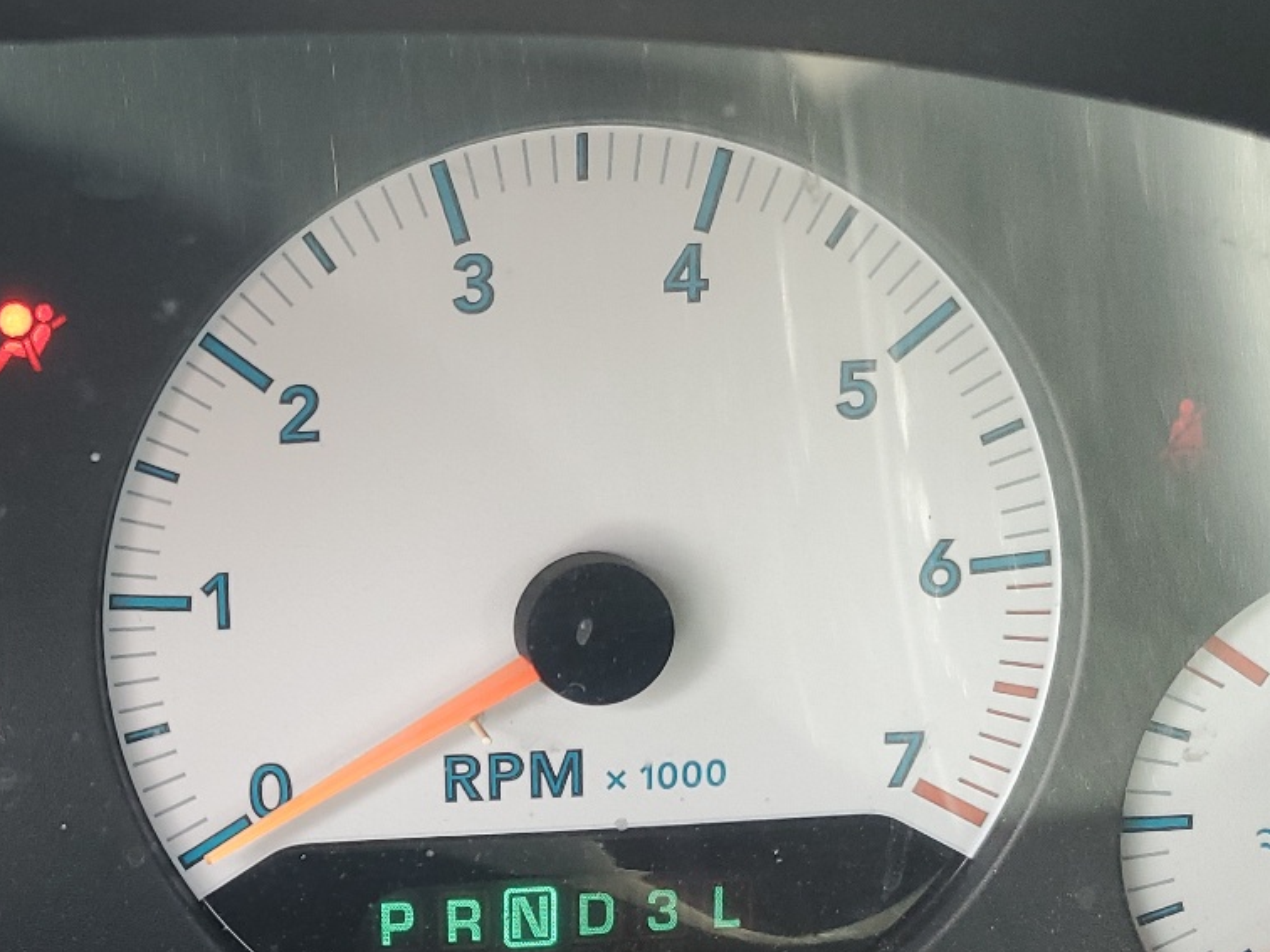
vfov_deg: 26.6
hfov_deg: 32.7
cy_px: 477
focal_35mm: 55
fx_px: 2018
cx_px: 72
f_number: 1.5
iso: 72
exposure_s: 1/120
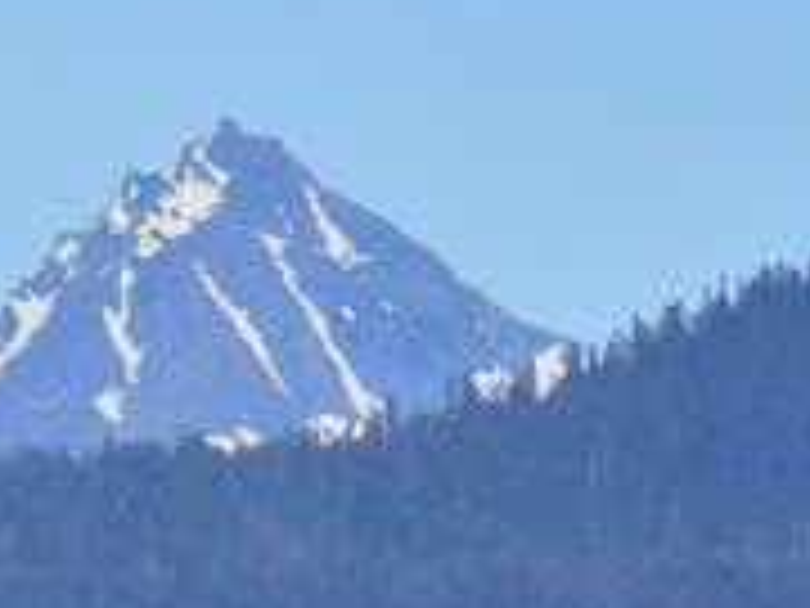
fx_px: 33368
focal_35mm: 1426
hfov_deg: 1.4
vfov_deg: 1.0
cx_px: -2020
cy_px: 1243
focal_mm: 35.7
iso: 100
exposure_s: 1/1600
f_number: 4.5
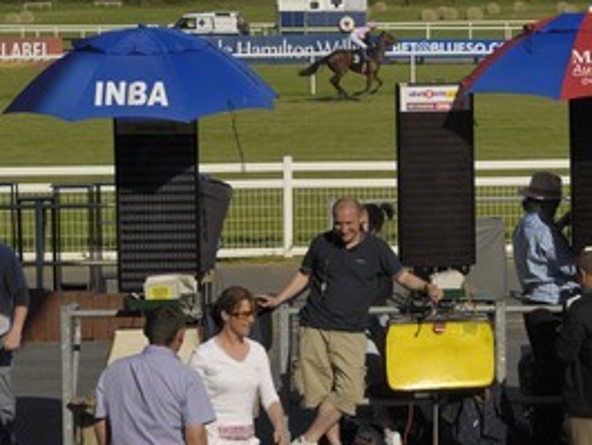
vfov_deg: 11.6
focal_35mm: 128
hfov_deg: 15.3
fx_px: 2190
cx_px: 464
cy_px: 208
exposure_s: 1/320
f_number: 11
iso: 100
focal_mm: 56
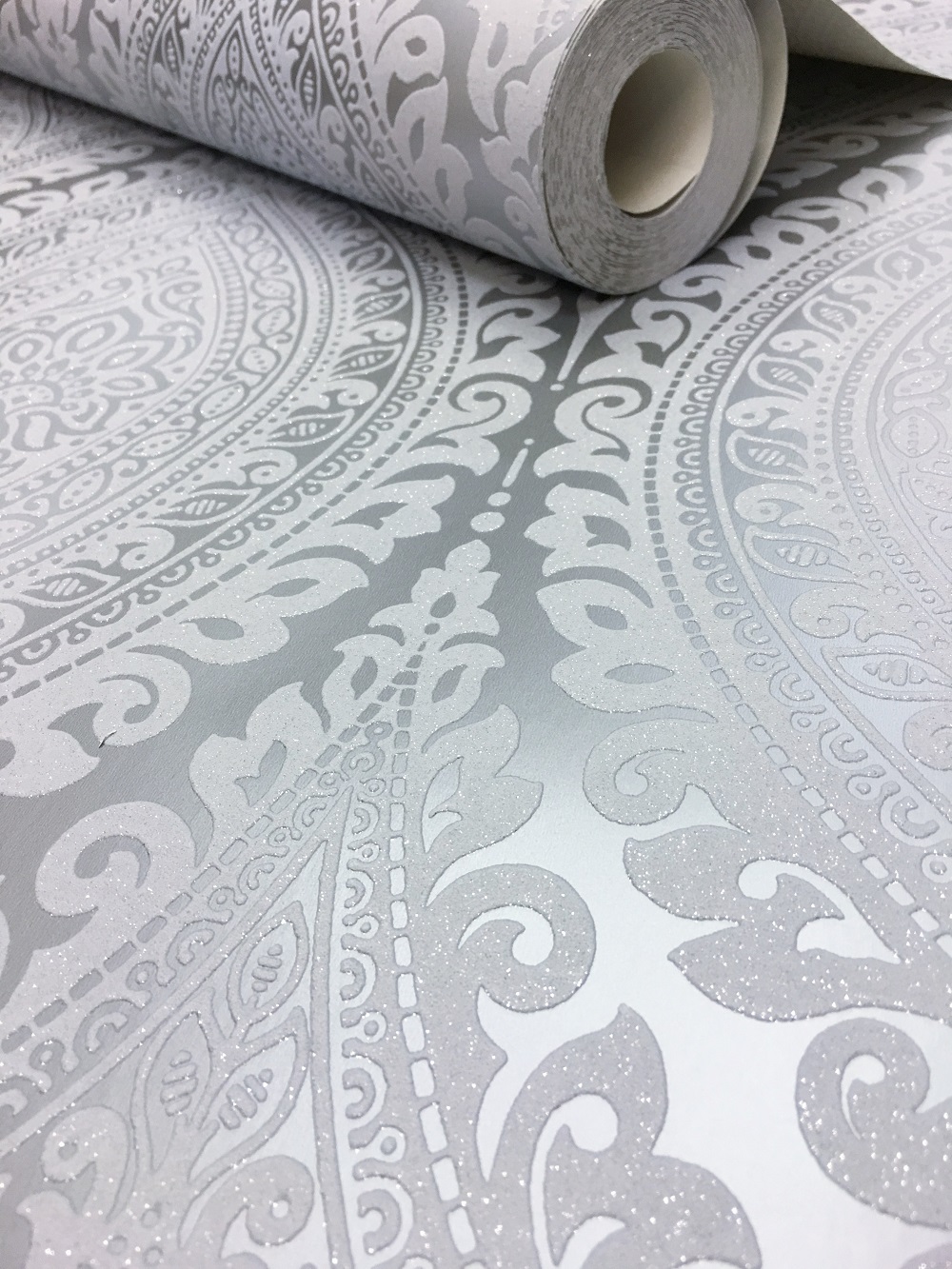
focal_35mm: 29
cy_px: 634
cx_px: 476
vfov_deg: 61.7
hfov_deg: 48.2
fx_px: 1063
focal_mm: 4.15
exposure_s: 1/33
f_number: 2.2
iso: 50
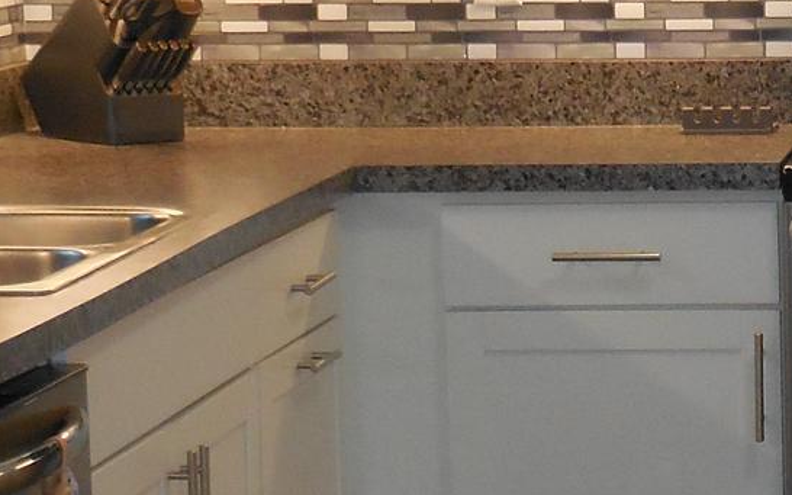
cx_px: 949
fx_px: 3863
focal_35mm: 179
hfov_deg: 11.5
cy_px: 430
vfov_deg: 7.3
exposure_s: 1/60
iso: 360
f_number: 4.2
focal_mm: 8.1
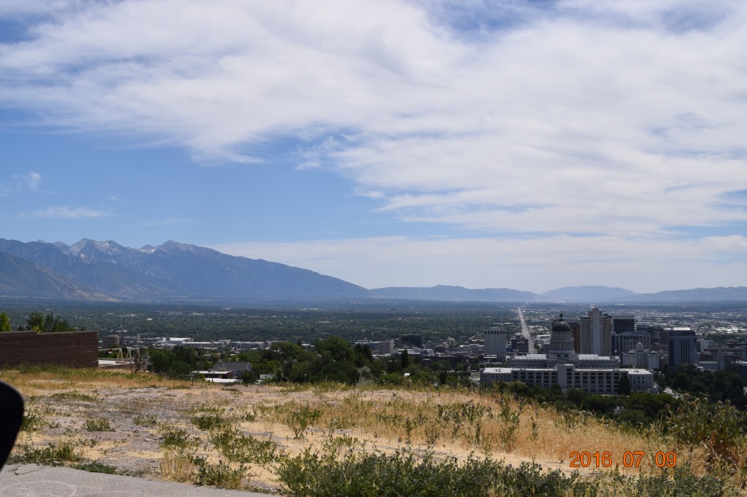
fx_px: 933
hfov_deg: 43.6
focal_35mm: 45
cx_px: 374
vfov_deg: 29.8
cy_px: 248
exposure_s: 1/500
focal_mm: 30
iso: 200
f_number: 11
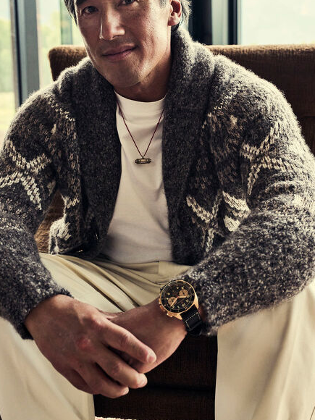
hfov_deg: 27.5
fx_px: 643
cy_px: 164
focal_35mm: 53
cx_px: 168
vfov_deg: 36.0
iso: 2000
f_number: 5.6
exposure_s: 1/320
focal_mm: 40
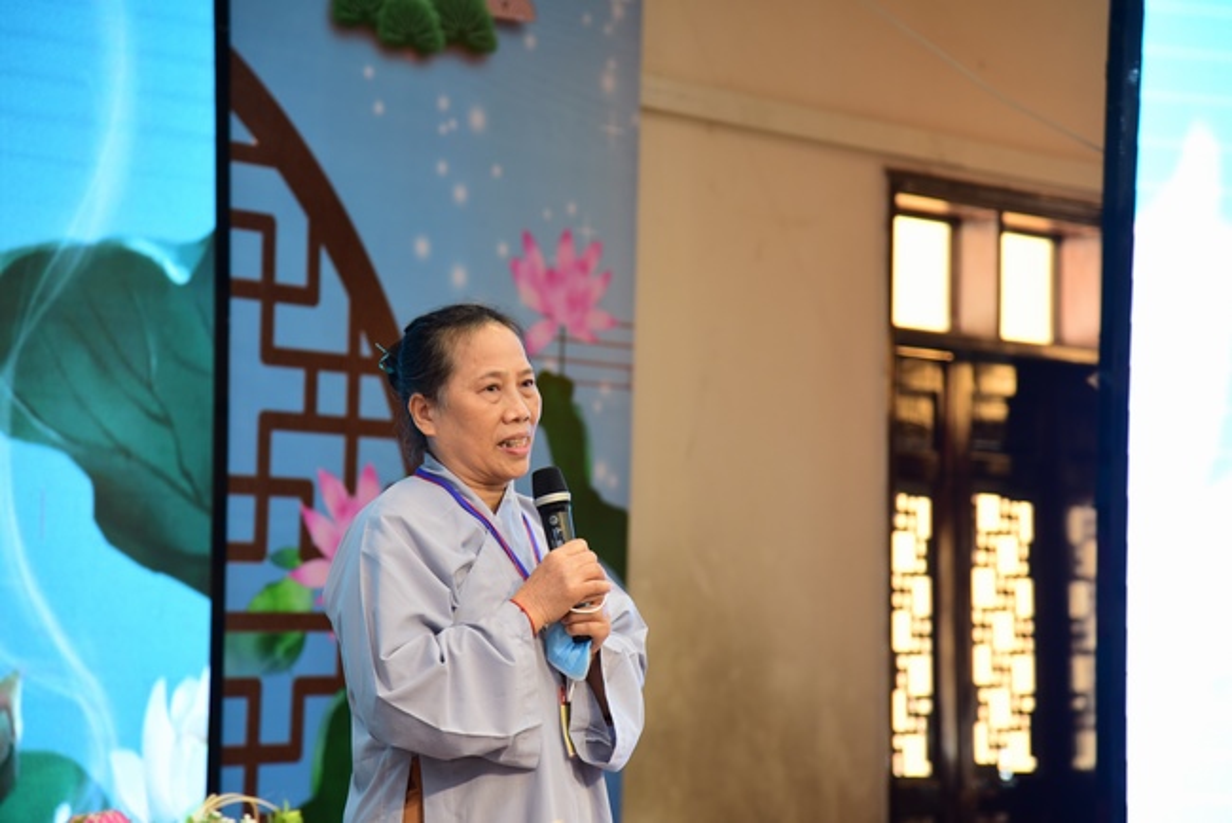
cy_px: 412
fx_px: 3595
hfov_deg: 19.4
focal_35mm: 105
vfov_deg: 13.1
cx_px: 616
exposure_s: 1/40
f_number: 4
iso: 800
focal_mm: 105
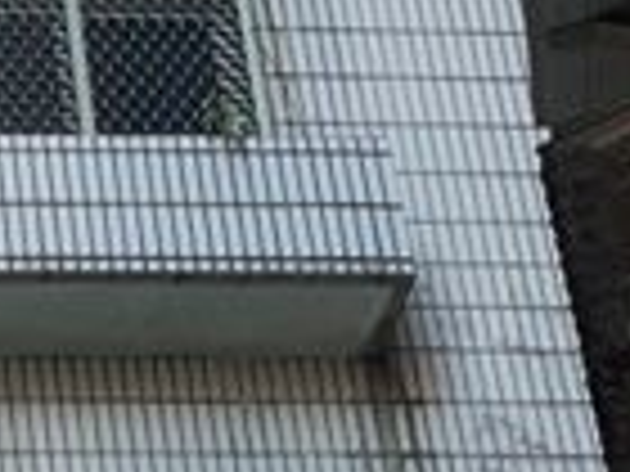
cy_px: 886
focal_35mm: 178
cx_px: -576
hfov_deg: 10.3
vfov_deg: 8.0
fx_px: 3240
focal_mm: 4.25
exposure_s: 1/121
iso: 80
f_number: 1.8
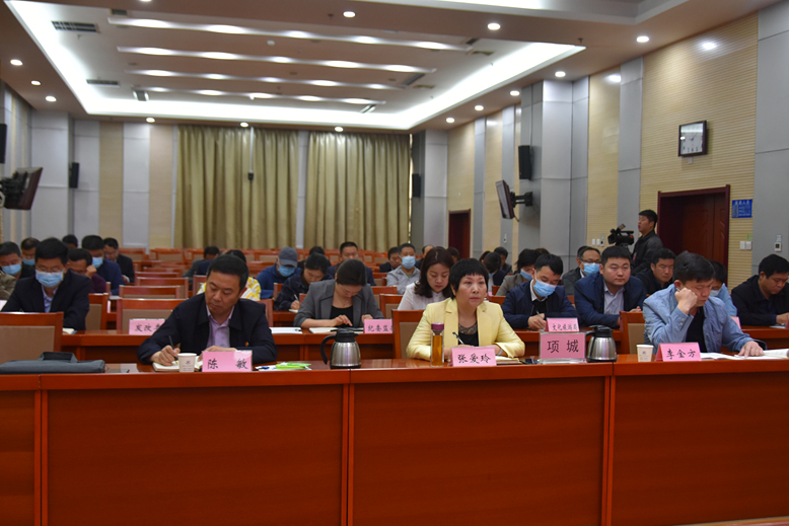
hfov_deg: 51.9
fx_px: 811
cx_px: 403
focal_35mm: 37
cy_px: 269
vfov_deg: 36.0
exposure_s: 1/60
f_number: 4
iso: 800
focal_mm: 24
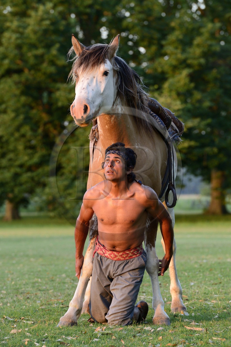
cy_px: 174
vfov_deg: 10.3
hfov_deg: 6.9
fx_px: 1924
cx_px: 116
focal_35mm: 200
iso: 1600
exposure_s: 1/160
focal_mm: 200
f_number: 6.3
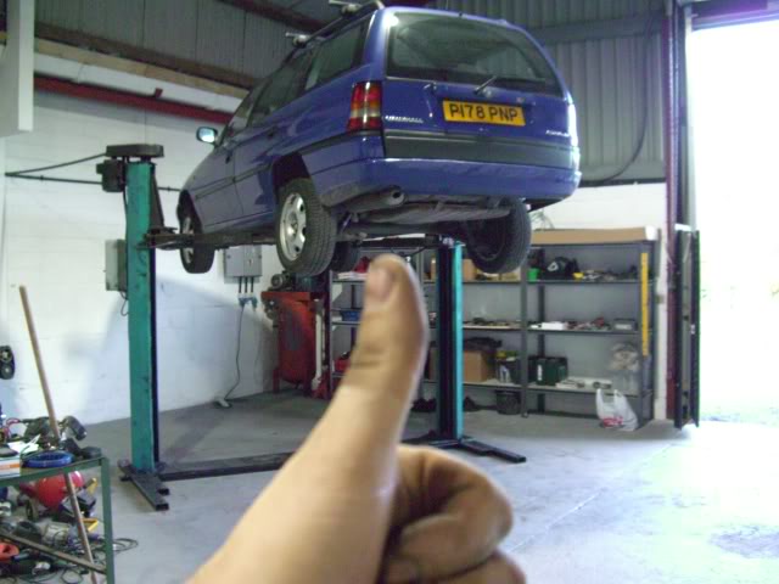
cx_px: 390
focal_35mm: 38
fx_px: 855
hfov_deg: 49.0
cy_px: 292
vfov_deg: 37.7
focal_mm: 7.9
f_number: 2.8
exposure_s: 1/100
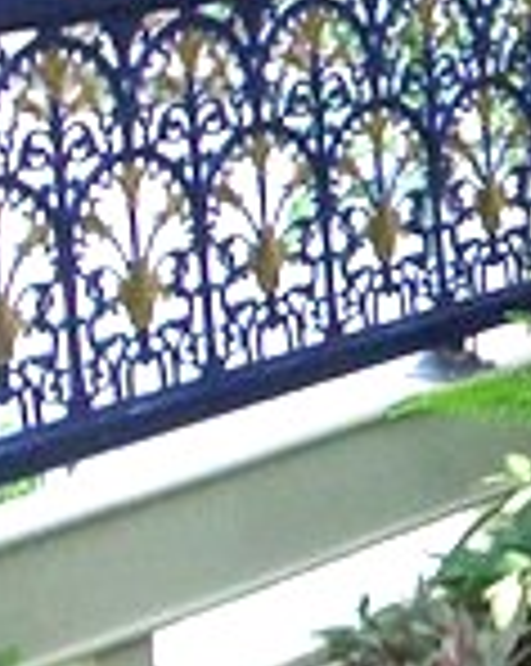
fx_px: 2913
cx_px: 1210
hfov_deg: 9.4
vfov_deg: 13.0
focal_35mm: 148
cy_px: 207
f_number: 2.6
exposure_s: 1/100
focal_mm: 5.8
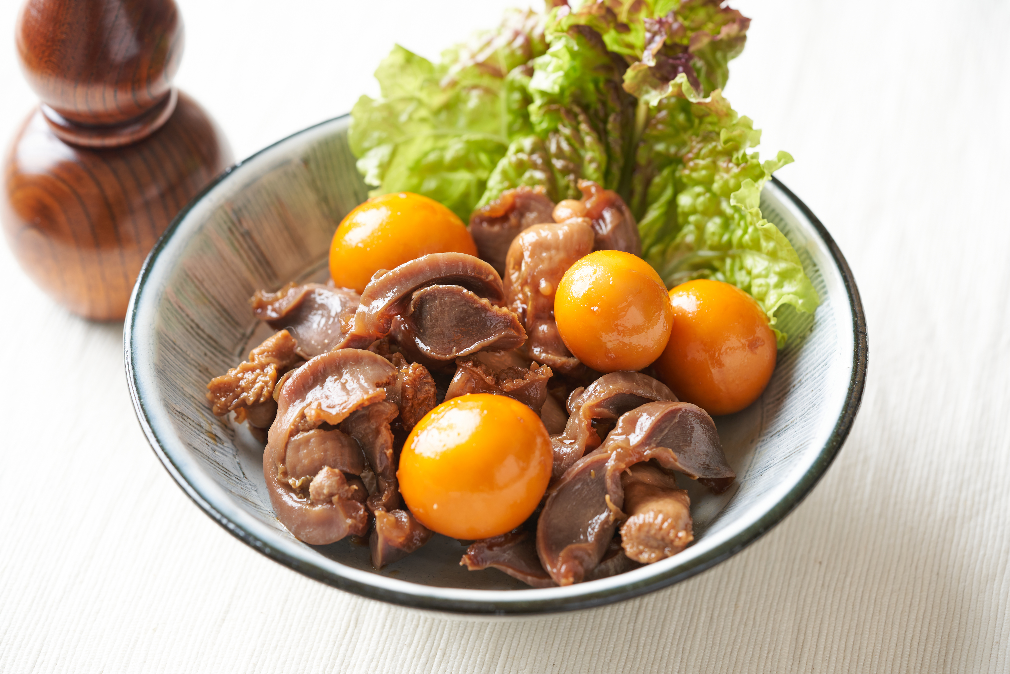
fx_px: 2525
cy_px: 337
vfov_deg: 15.2
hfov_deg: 22.6
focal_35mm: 90
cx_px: 505
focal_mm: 90
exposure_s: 1/125
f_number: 5
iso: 100
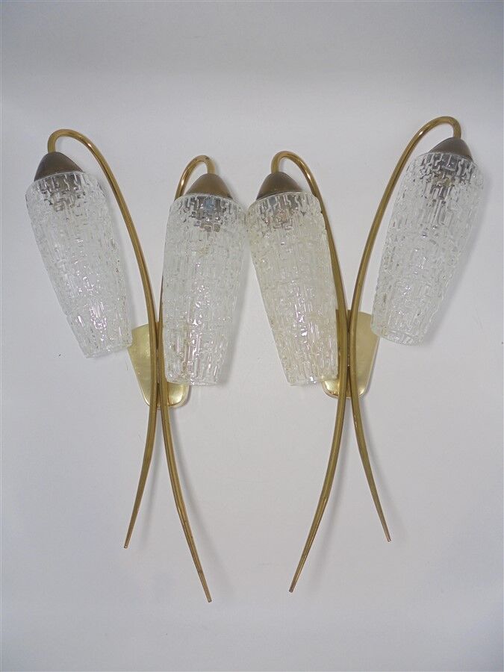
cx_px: 252
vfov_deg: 67.3
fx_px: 505
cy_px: 336
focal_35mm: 26
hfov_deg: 53.1
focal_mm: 4.6
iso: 100
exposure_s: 1/30
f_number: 3.5
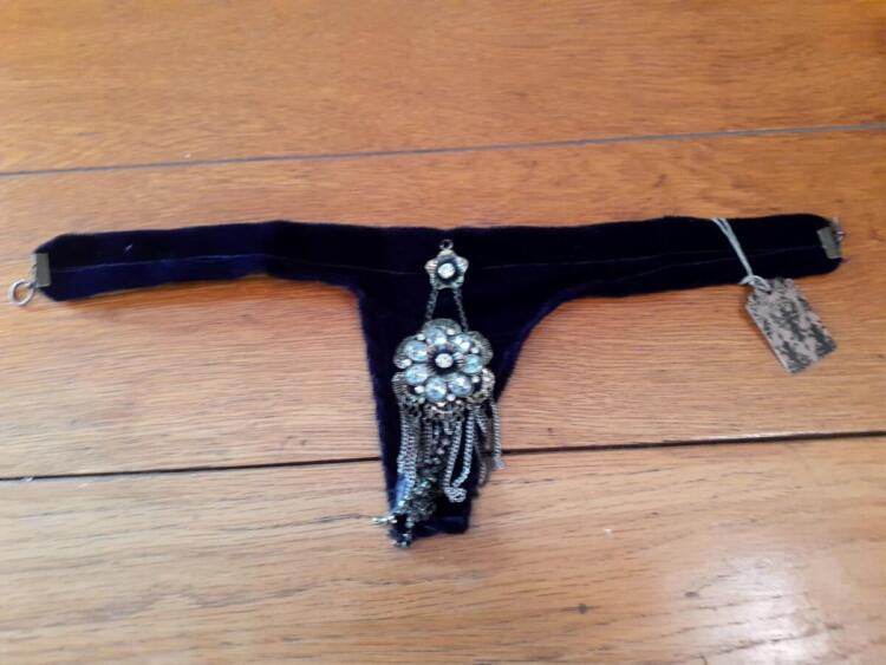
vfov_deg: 51.4
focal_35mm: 27
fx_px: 691
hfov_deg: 65.3
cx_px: 443
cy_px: 332
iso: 320
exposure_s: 1/24
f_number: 1.9
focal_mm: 3.6
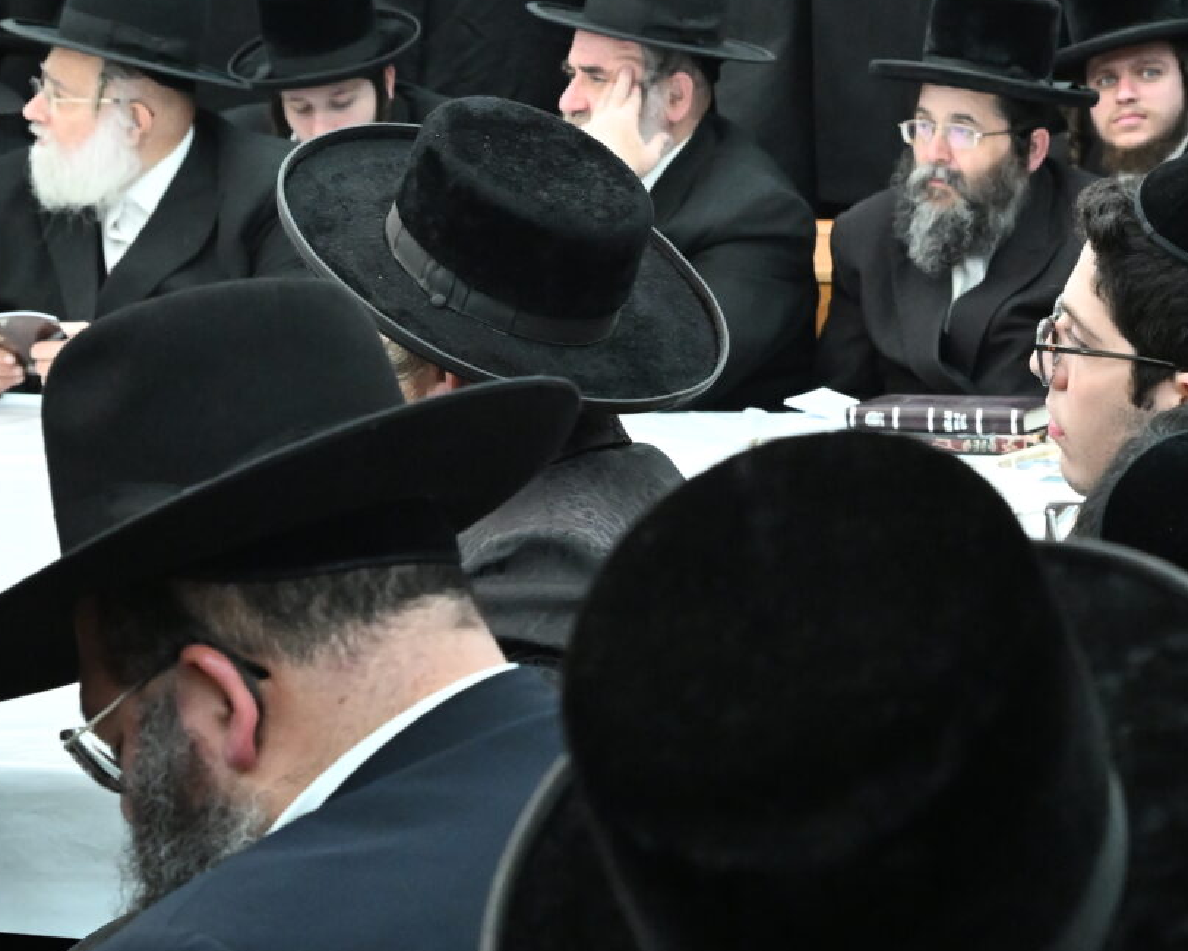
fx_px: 4888
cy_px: 162
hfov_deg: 13.7
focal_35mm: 139
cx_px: 1125
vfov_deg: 11.1
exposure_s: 1/250
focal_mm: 47
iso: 3200
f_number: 5.6
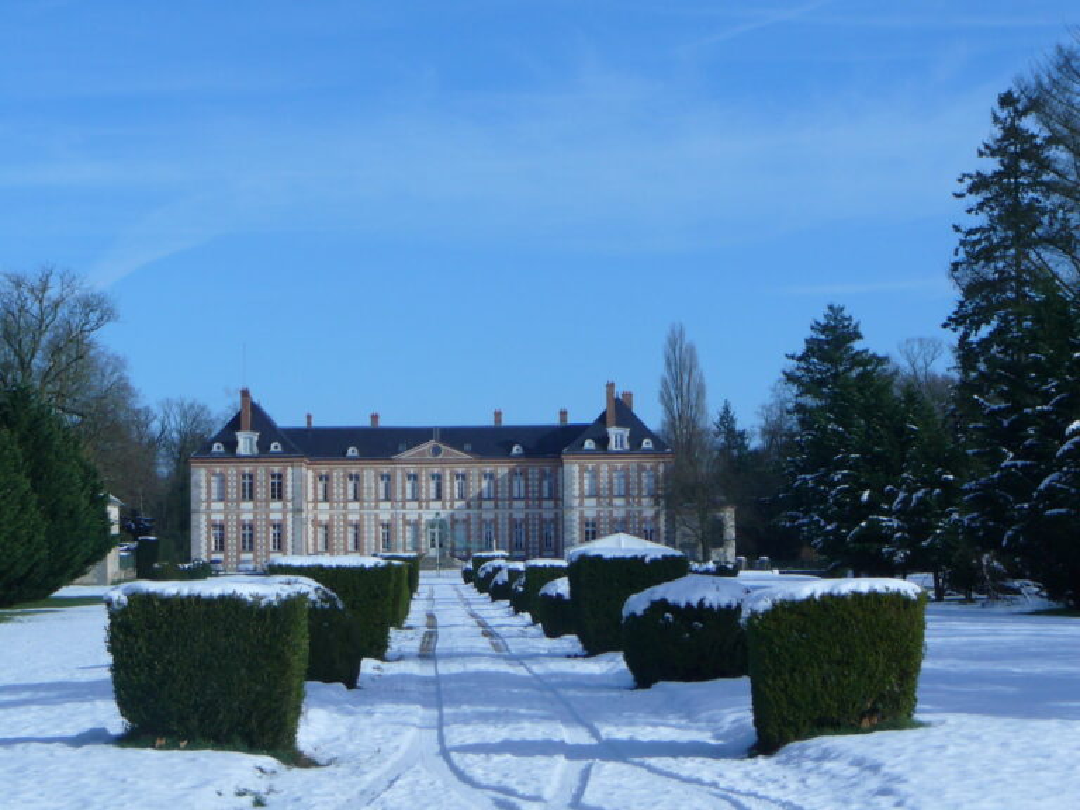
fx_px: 3276
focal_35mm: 105
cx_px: 540
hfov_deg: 18.7
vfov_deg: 14.1
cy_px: 405
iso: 80
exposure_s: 1/500
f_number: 6.3
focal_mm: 15.6
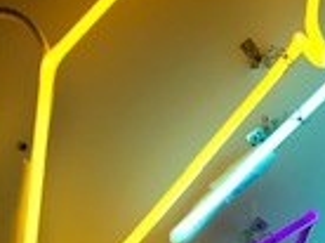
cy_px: 361
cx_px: 377
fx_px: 1218
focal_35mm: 130
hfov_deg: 14.7
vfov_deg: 11.0
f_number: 1.8
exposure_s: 1/469
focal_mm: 3.99
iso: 20
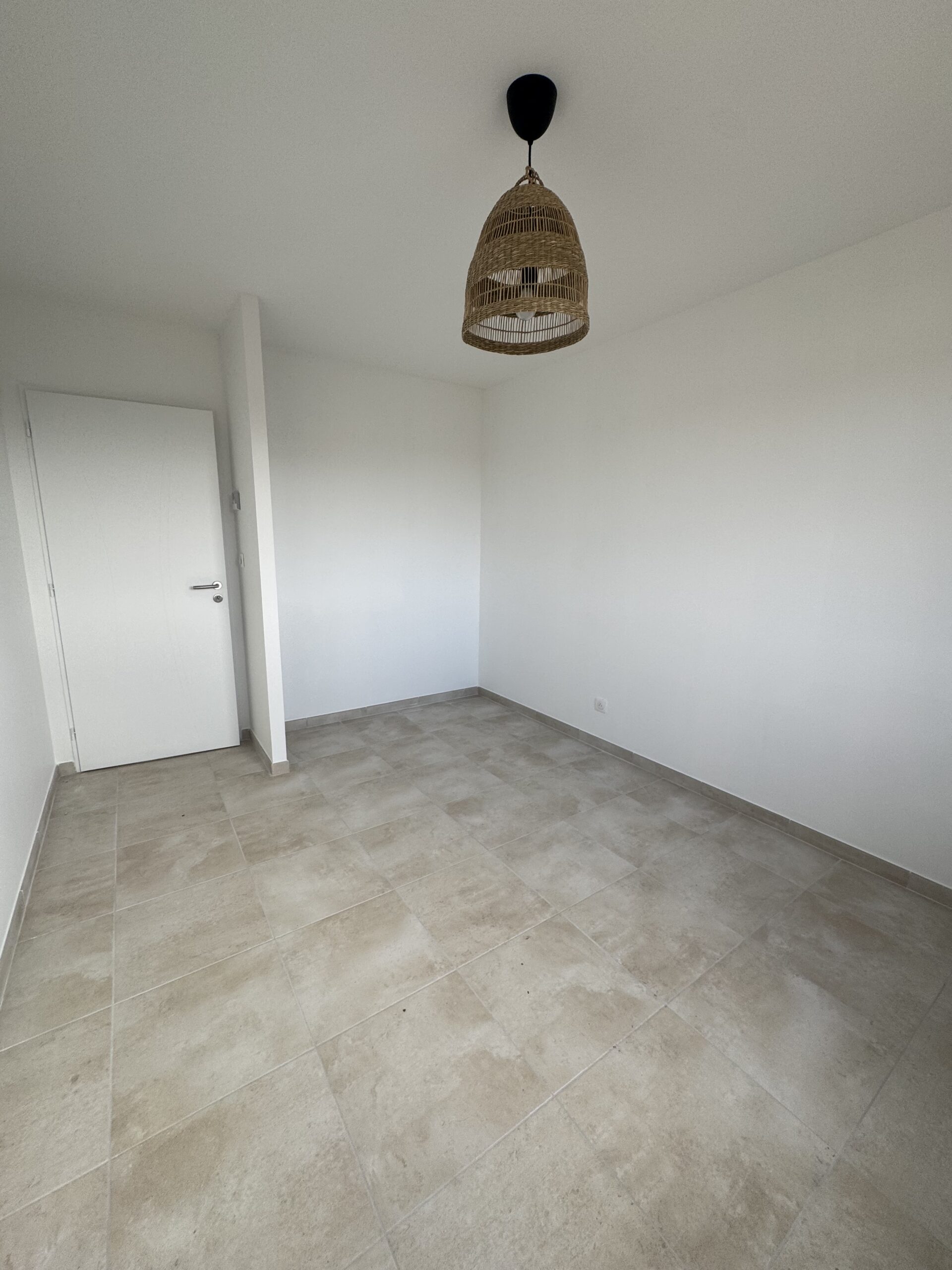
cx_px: 476
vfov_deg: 102.1
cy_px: 635
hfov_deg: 85.7
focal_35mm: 14
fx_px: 513
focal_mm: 2.22
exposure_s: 1/99
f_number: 2.2
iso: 64
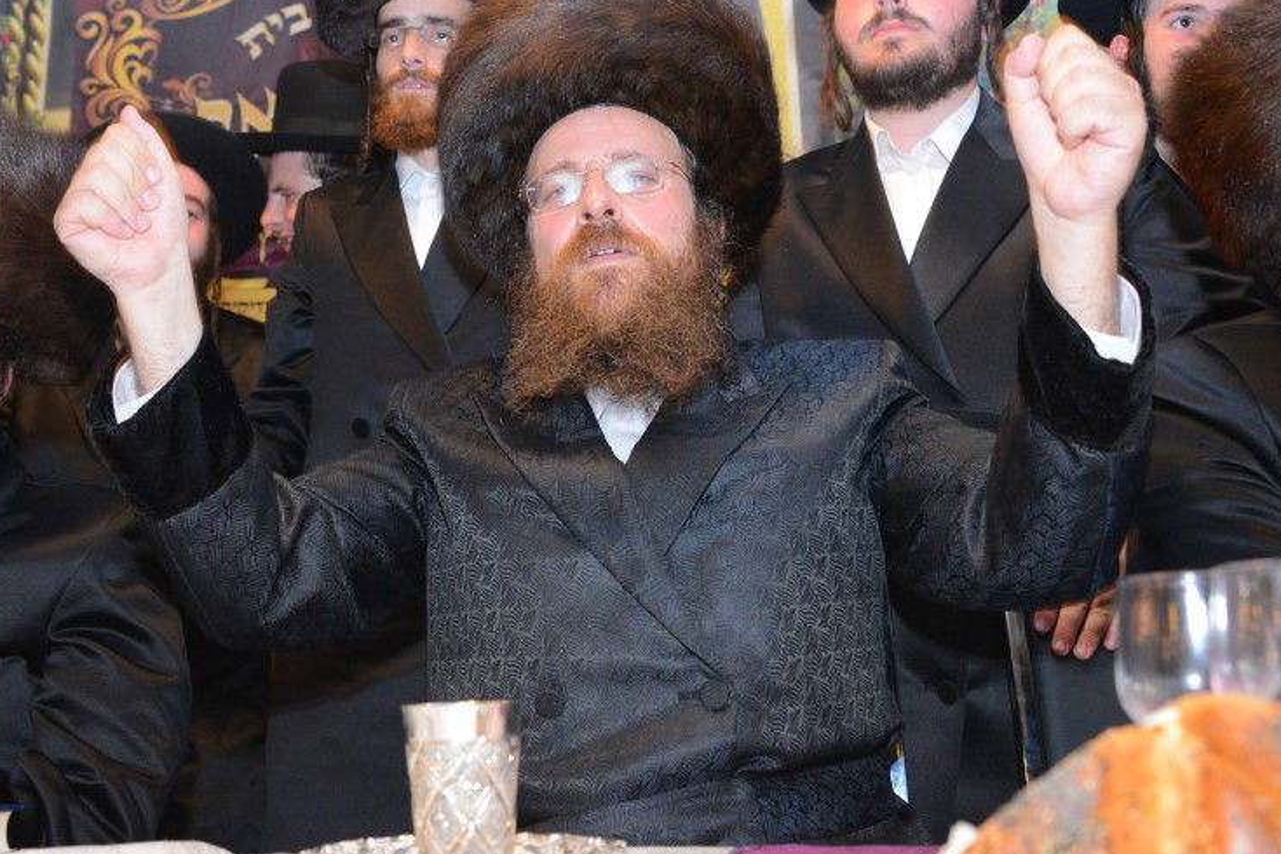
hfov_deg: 49.5
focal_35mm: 39
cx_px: 596
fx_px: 1388
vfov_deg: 33.9
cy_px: 276
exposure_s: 1/125
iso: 4000
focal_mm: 28
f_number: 5
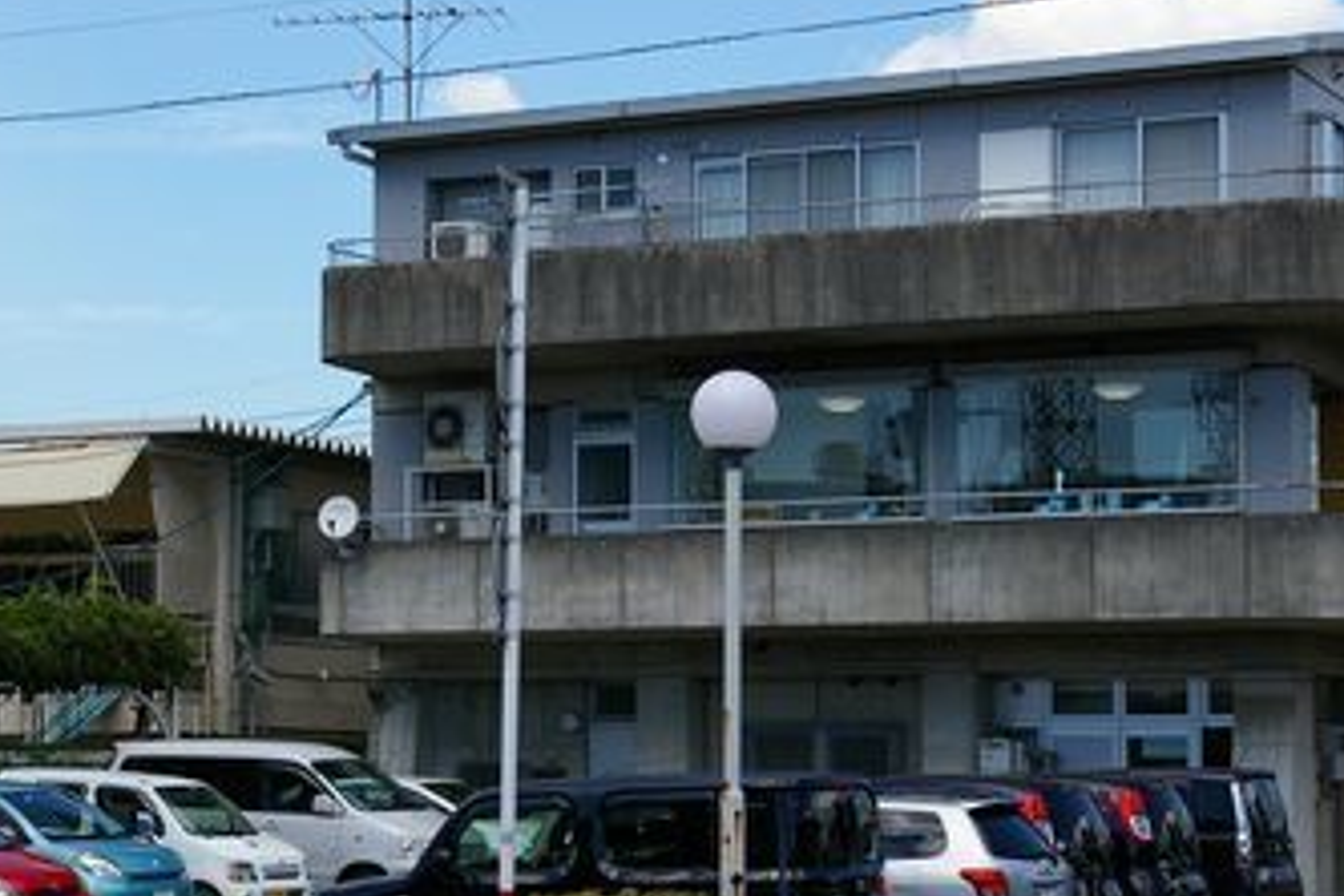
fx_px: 3360
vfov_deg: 15.2
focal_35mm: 90
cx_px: 581
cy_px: 545
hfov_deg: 22.6
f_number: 9.5
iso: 200
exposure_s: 1/250
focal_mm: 40
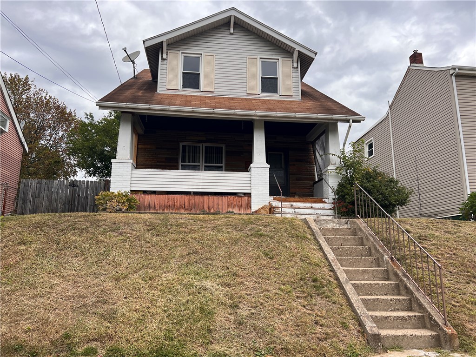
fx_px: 358
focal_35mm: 26
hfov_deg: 67.3
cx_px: 238
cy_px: 178
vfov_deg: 53.1
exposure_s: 1/621
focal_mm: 5.7
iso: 50
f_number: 1.5
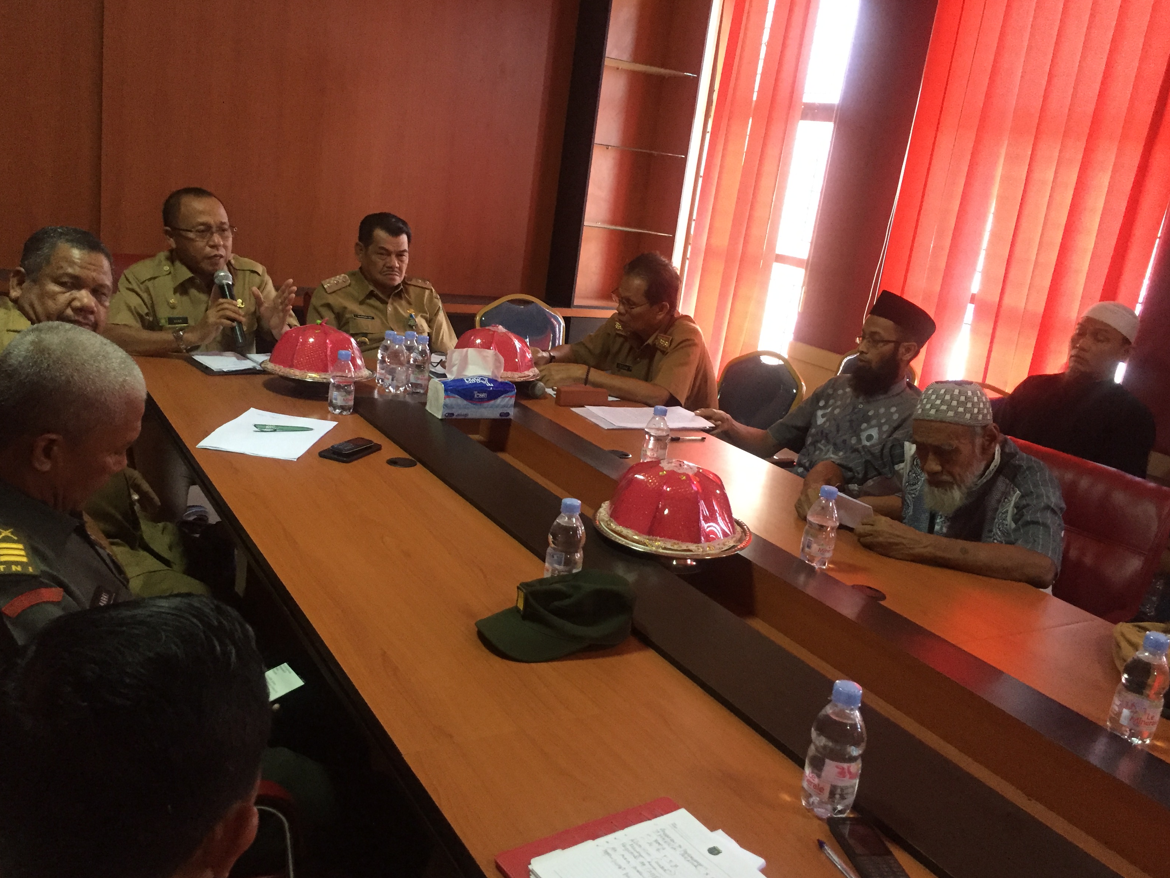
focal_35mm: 30
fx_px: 1014
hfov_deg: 60.0
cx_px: 586
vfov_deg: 46.8
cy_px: 439
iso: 250
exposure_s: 1/25
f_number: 2.2
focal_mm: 4.15
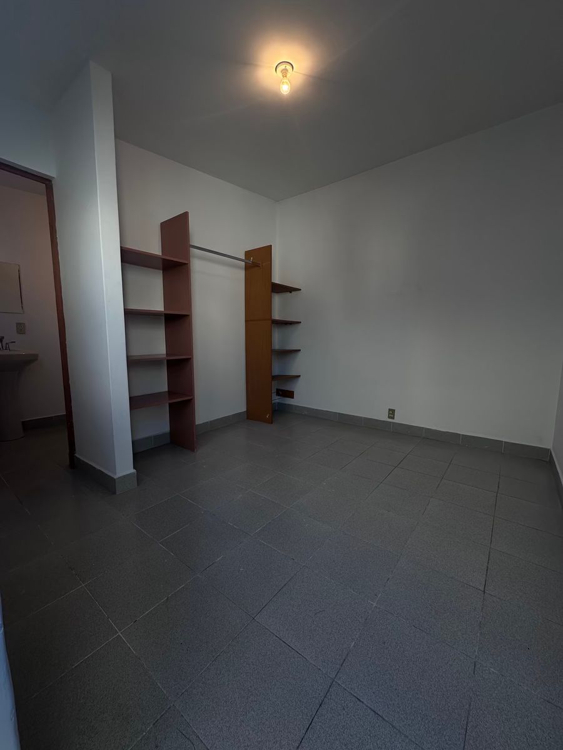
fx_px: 304
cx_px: 282
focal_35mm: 14
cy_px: 375
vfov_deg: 102.1
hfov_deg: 85.7
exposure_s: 1/120
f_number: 2.2
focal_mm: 2.22
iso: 50
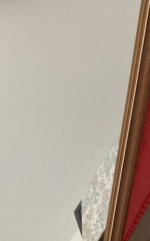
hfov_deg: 18.8
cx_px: -21
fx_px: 432
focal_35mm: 66
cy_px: 146
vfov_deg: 31.0
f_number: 1.8
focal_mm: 3.99
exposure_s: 1/48
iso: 320
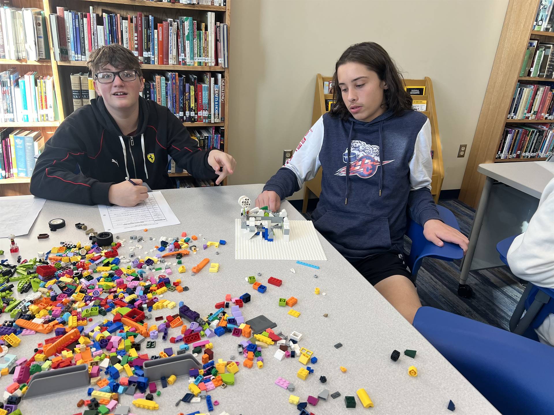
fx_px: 416
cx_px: 277
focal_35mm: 26
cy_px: 208
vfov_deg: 53.1
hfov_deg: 67.3
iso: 64
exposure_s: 1/120
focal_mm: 5.7
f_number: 1.5
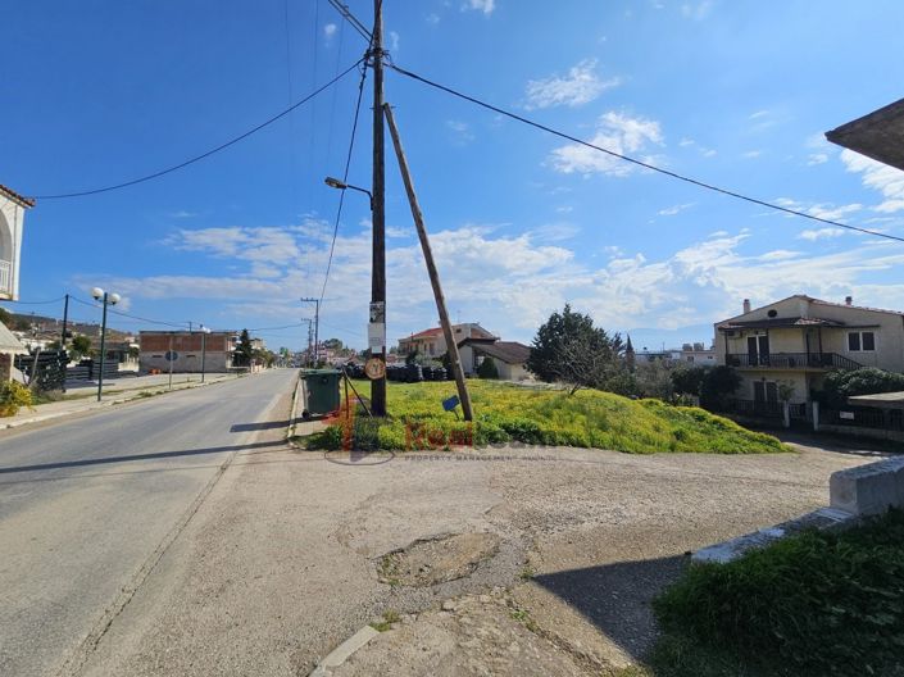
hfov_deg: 106.2
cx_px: 452
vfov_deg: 89.9
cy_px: 338
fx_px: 339
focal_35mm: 13
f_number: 2.2
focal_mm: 2.2
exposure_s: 1/4704
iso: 50
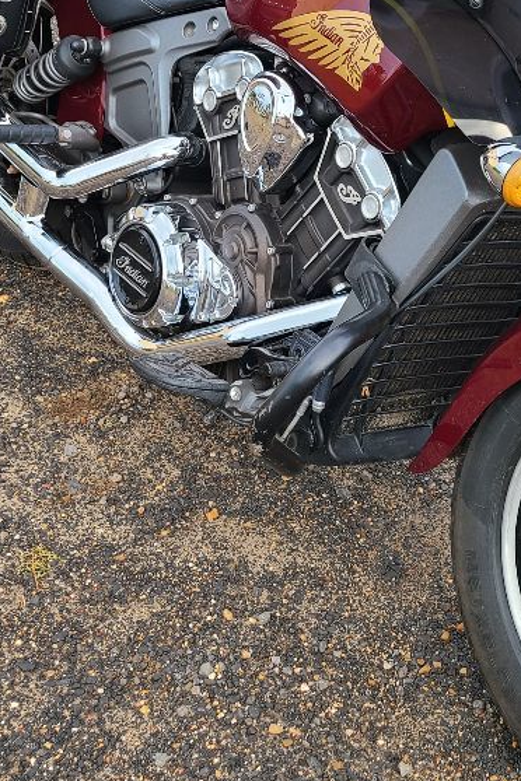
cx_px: 283
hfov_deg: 21.9
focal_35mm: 62
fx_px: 1346
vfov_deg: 31.9
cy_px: 210
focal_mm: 5.4
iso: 40
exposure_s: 1/133
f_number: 1.8
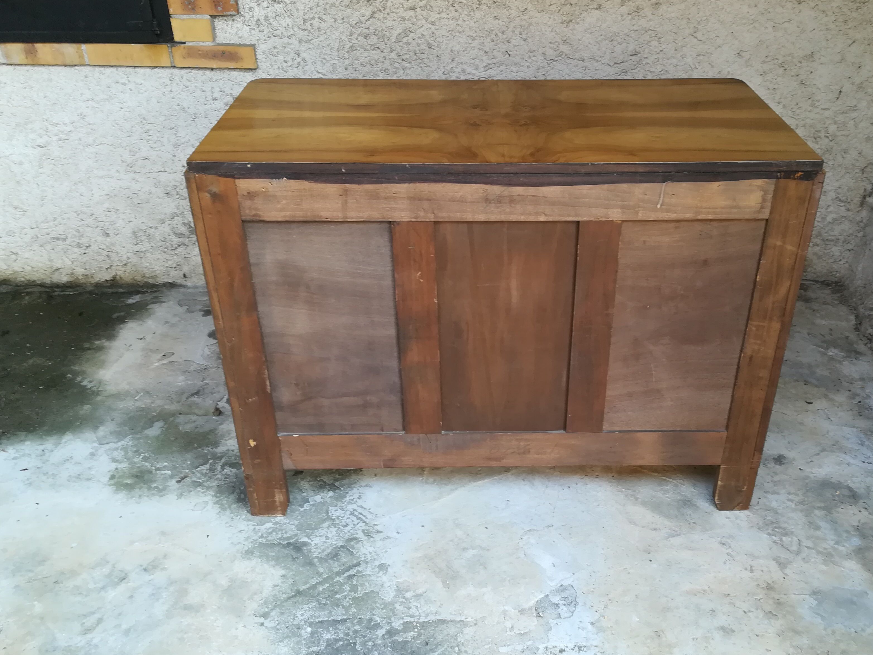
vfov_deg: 42.9
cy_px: 363
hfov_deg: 55.2
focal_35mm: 33
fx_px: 832
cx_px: 491
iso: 80
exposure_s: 1/33.3
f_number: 2.2
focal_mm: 3.83
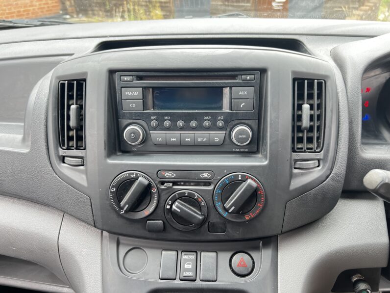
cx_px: 195
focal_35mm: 26
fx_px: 293
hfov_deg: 67.3
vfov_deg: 53.1
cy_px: 146
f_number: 1.5
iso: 125
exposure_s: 1/116
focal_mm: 5.7
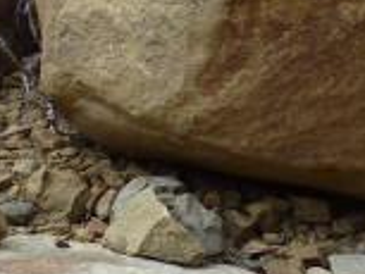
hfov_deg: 5.5
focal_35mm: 350
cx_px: 699
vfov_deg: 4.2
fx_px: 3693
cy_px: -181
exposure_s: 1/160
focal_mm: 11
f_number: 4.1
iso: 80
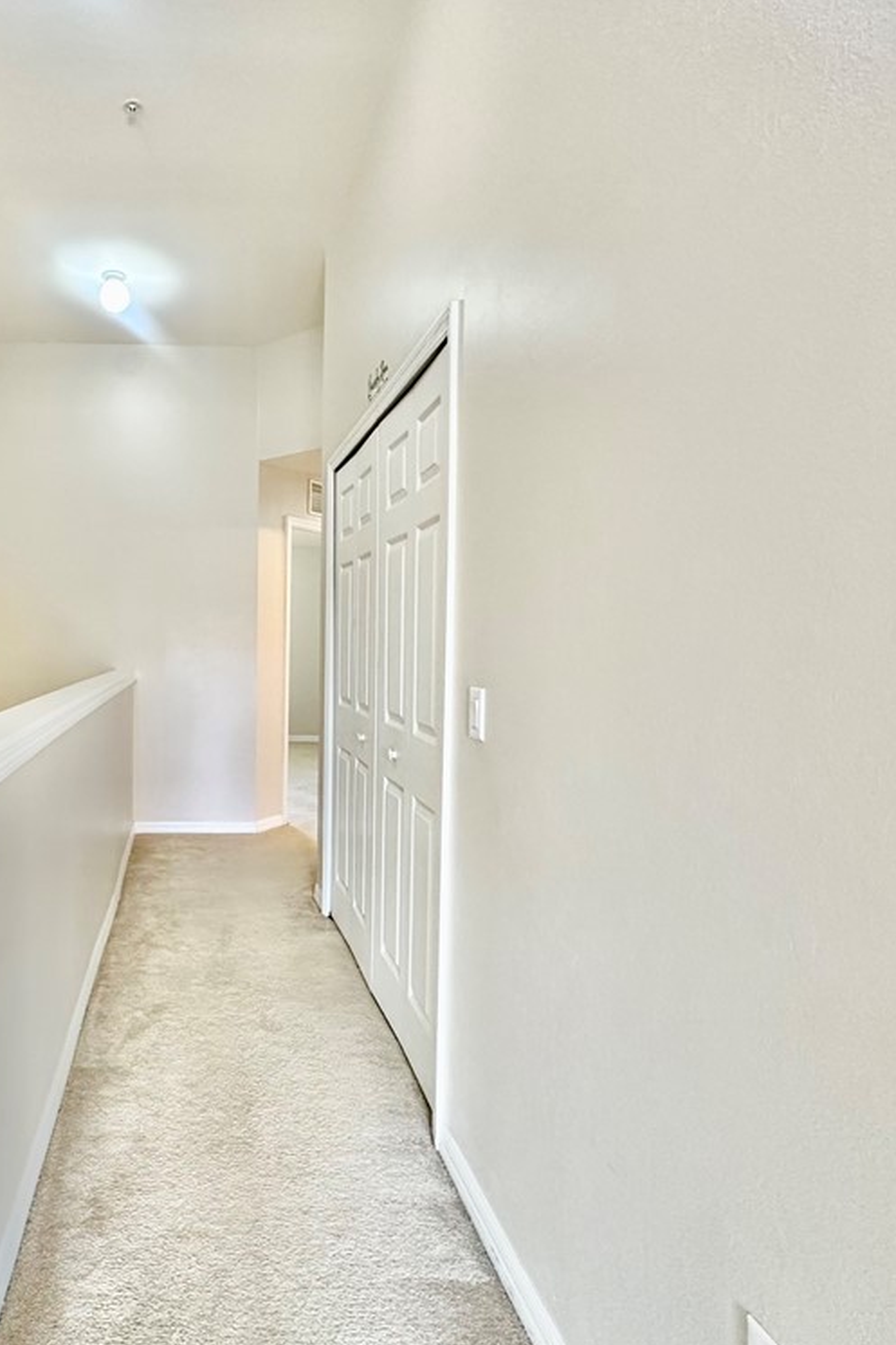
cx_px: 209
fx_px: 747
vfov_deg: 84.0
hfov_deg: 58.2
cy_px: 662
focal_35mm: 20
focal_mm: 2.22
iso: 250
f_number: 2.2
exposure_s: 1/120
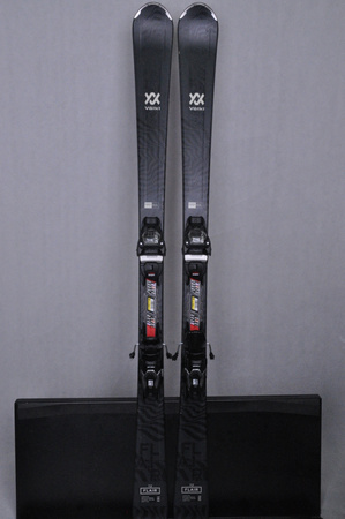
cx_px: 172
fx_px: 540
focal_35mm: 38
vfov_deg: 51.3
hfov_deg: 35.4
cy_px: 260
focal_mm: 25
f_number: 11
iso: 3200
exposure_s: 1/125
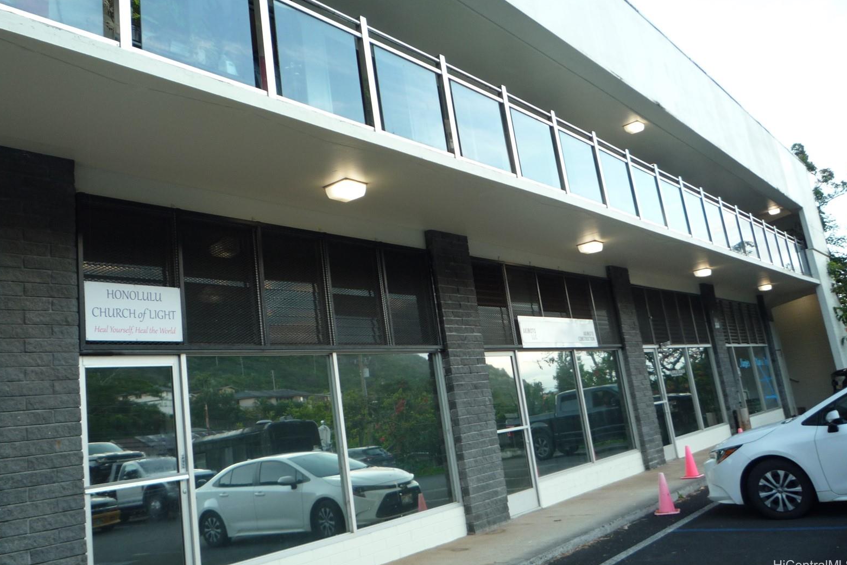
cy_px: 244
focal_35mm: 32
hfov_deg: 58.7
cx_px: 419
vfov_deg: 41.0
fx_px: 753
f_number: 3.3
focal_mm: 5.2
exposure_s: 1/60
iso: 100
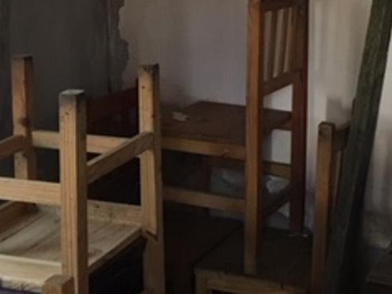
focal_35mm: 78
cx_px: 243
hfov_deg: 24.9
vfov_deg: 17.8
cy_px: -82
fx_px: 884
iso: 200
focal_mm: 4.15
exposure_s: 1/25
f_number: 2.2
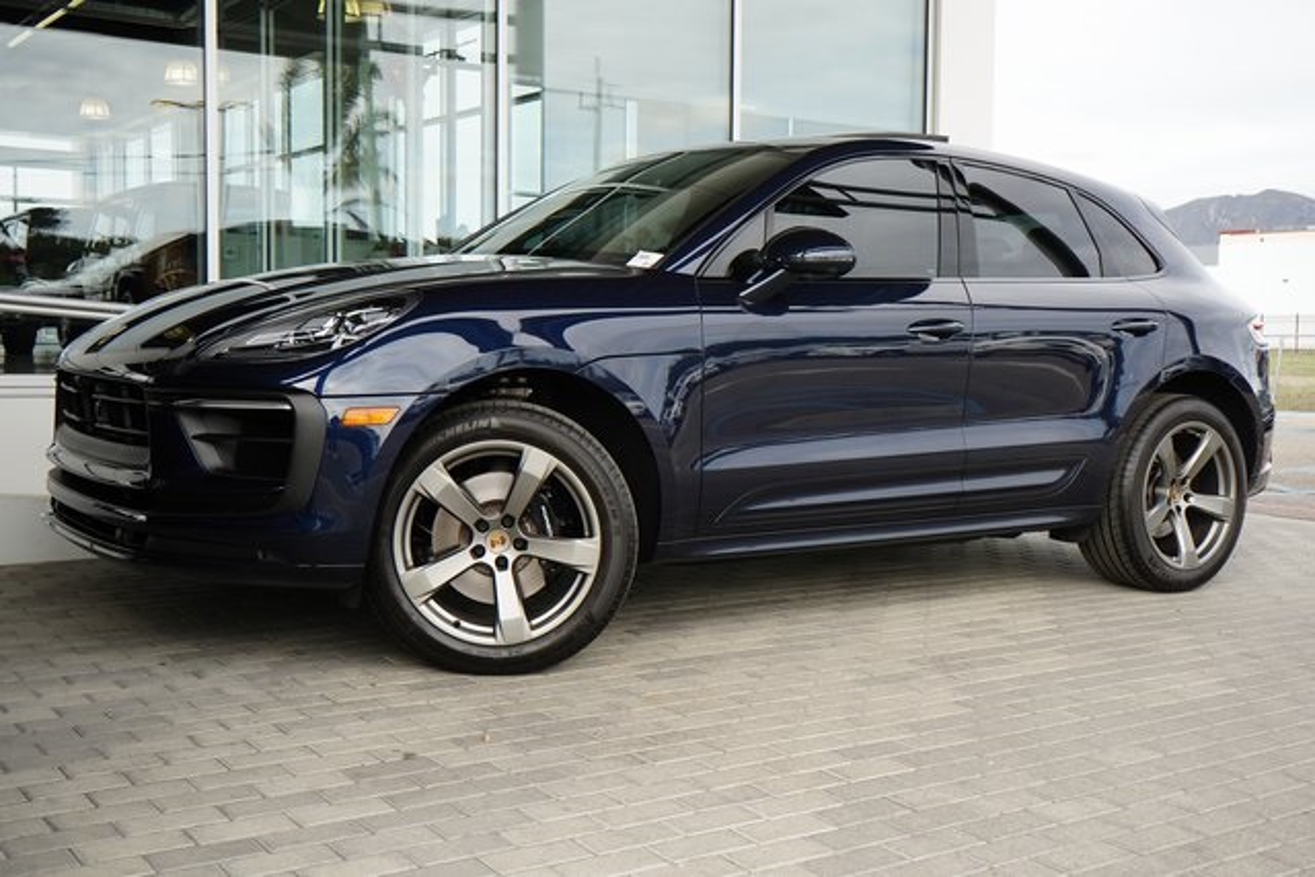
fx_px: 1461
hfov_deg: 48.4
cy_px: 438
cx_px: 658
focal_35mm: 40
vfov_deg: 33.4
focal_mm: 40
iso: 1000
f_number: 8
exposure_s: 1/500
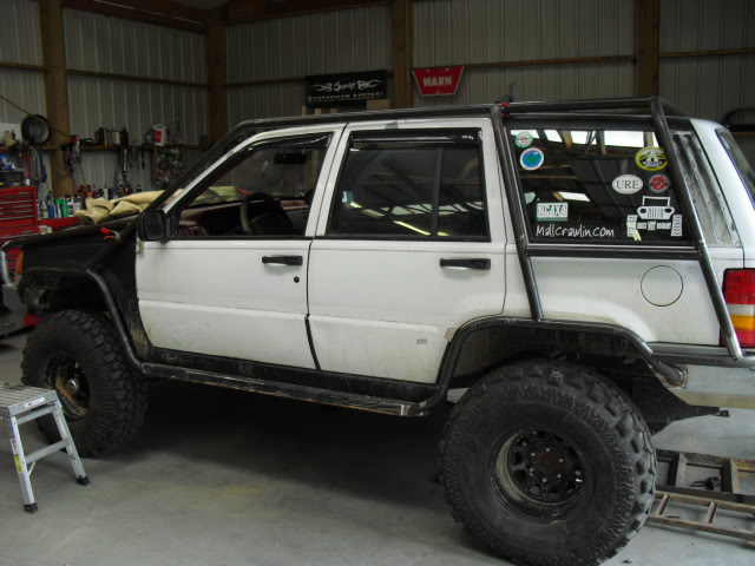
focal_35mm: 36
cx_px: 378
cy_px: 283
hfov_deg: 51.4
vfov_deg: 39.7
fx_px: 785
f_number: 3.1
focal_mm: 6.3
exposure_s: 1/80
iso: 200
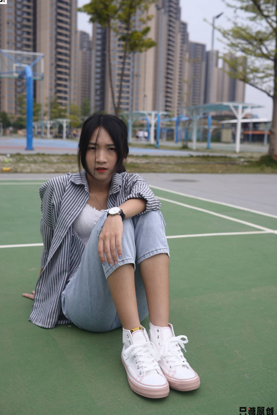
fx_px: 438
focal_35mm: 38
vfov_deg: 50.7
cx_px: 127
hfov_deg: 35.1
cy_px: 199
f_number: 5.6
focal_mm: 35
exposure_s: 1/800
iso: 100
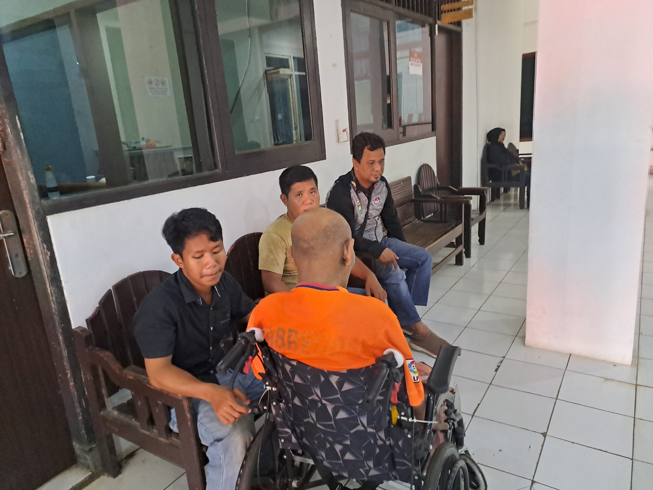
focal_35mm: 25
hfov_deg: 69.4
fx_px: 472
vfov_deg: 54.9
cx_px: 326
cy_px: 245
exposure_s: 1/25
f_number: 1.8
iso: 400
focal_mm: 4.65
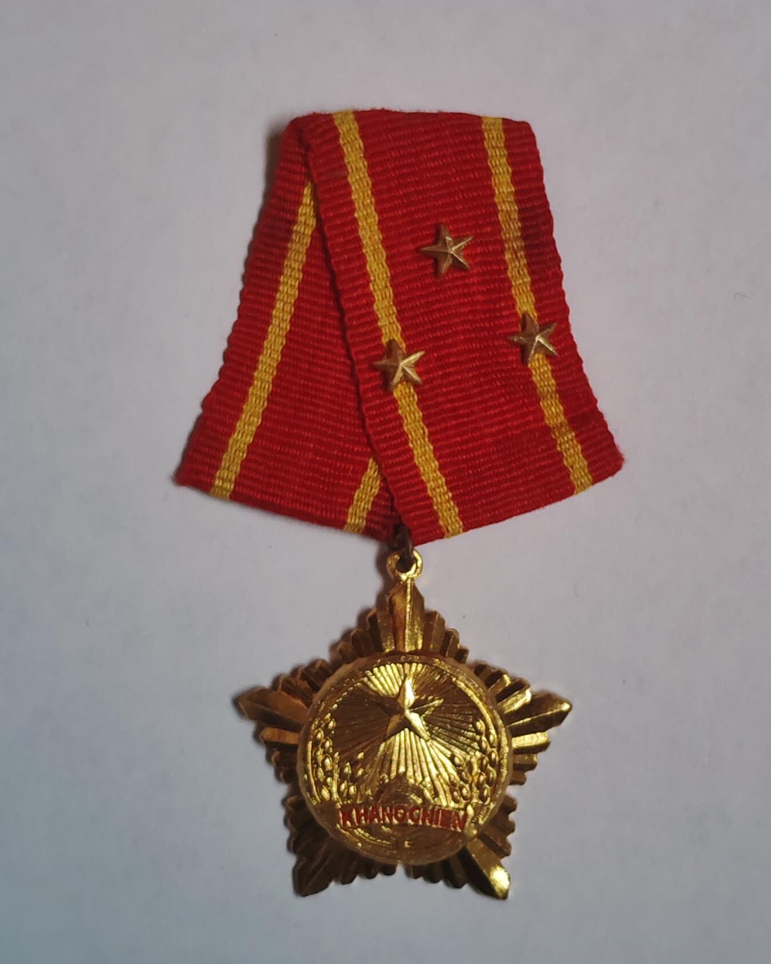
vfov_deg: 26.8
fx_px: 2026
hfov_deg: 21.6
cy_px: 515
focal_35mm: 71
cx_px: 386
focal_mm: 5.52
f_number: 1.95
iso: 200
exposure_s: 1/100
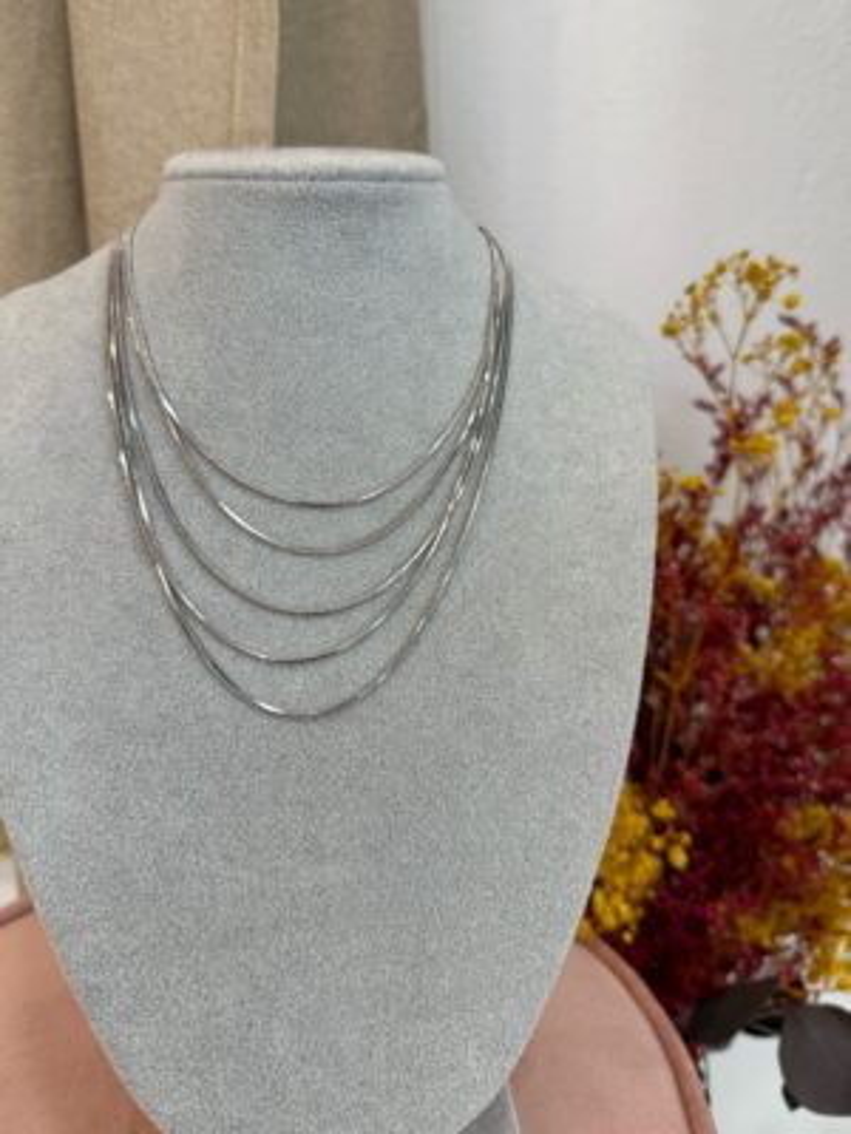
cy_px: 567
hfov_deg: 56.8
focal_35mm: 24
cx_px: 426
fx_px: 787
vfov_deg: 71.6
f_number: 1.78
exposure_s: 1/100
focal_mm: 6.76
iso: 125
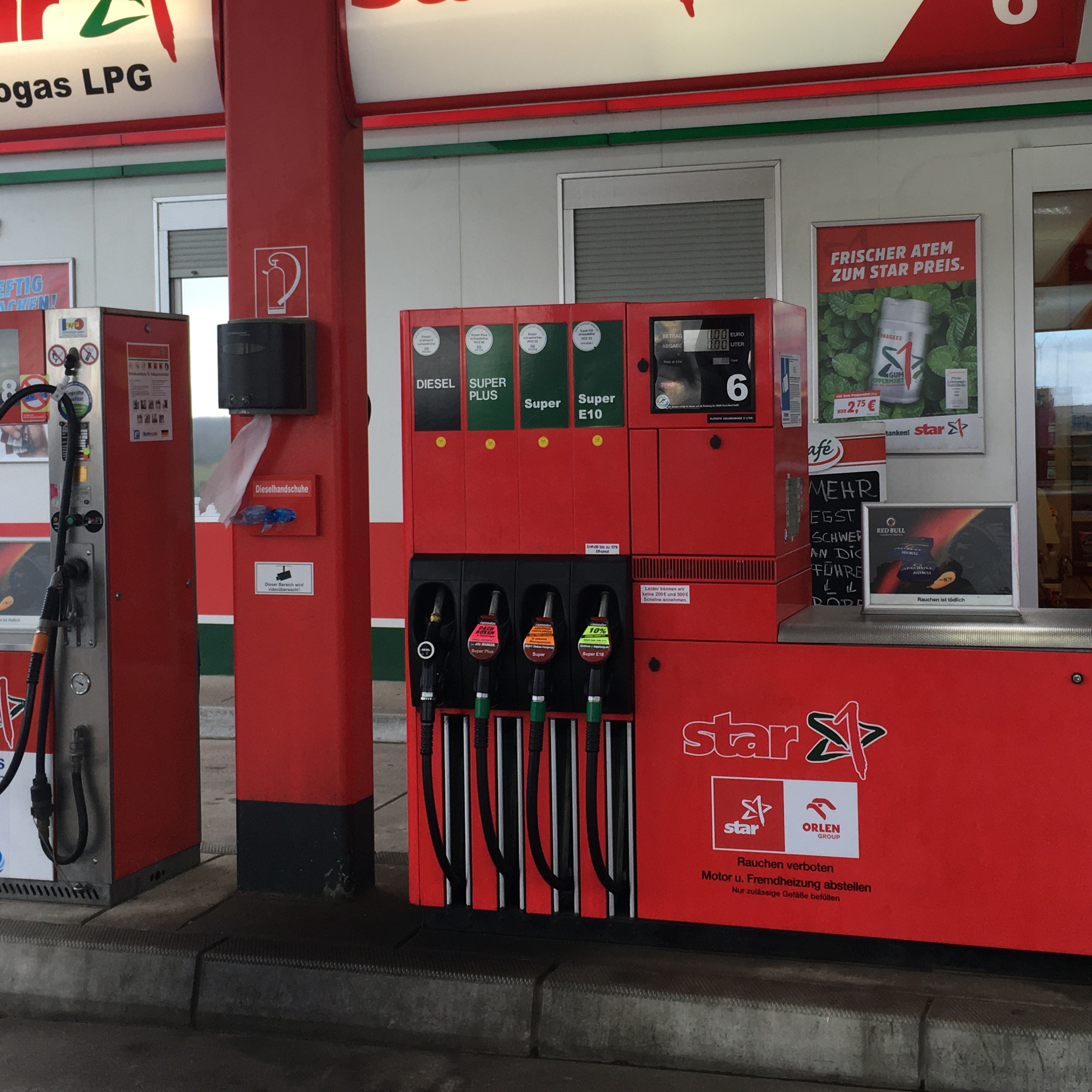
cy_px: 431
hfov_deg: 36.0
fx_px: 1677
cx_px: 616
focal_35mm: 47
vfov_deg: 35.9
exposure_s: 1/100
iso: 32
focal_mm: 4.15
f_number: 2.2
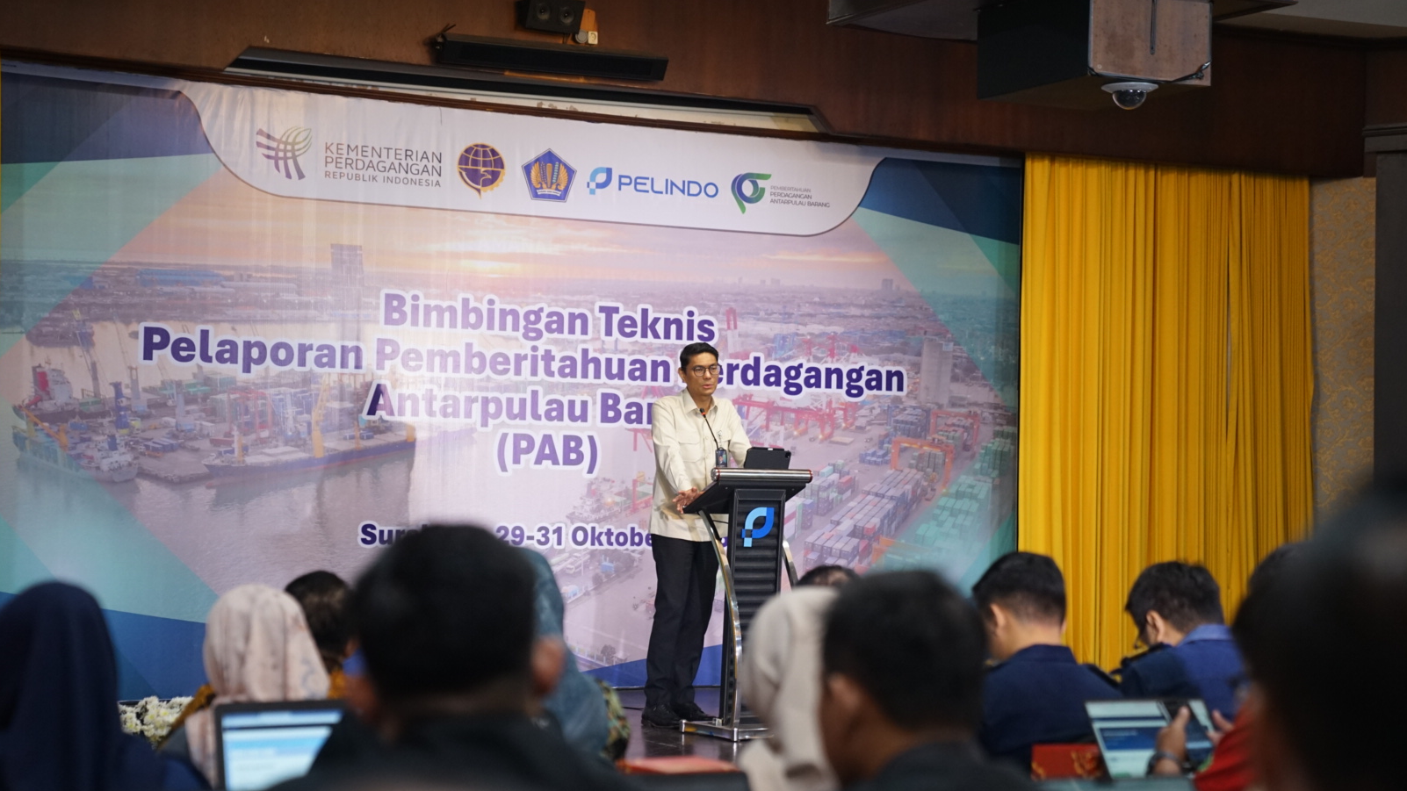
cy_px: 375
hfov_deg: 28.6
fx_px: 2761
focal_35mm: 74
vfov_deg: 16.3
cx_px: 702
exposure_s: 1/125
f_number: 2.8
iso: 1600
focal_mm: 70
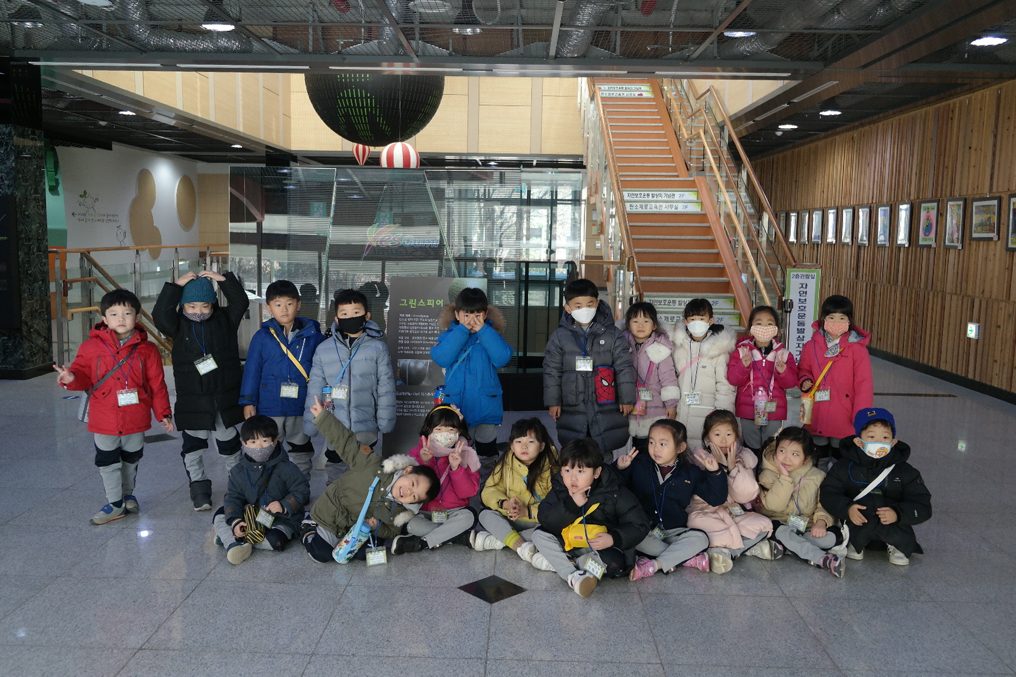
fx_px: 847
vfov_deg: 43.6
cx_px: 508
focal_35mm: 30
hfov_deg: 61.9
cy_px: 338
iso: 400
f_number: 3.5
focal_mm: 20
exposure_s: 1/40
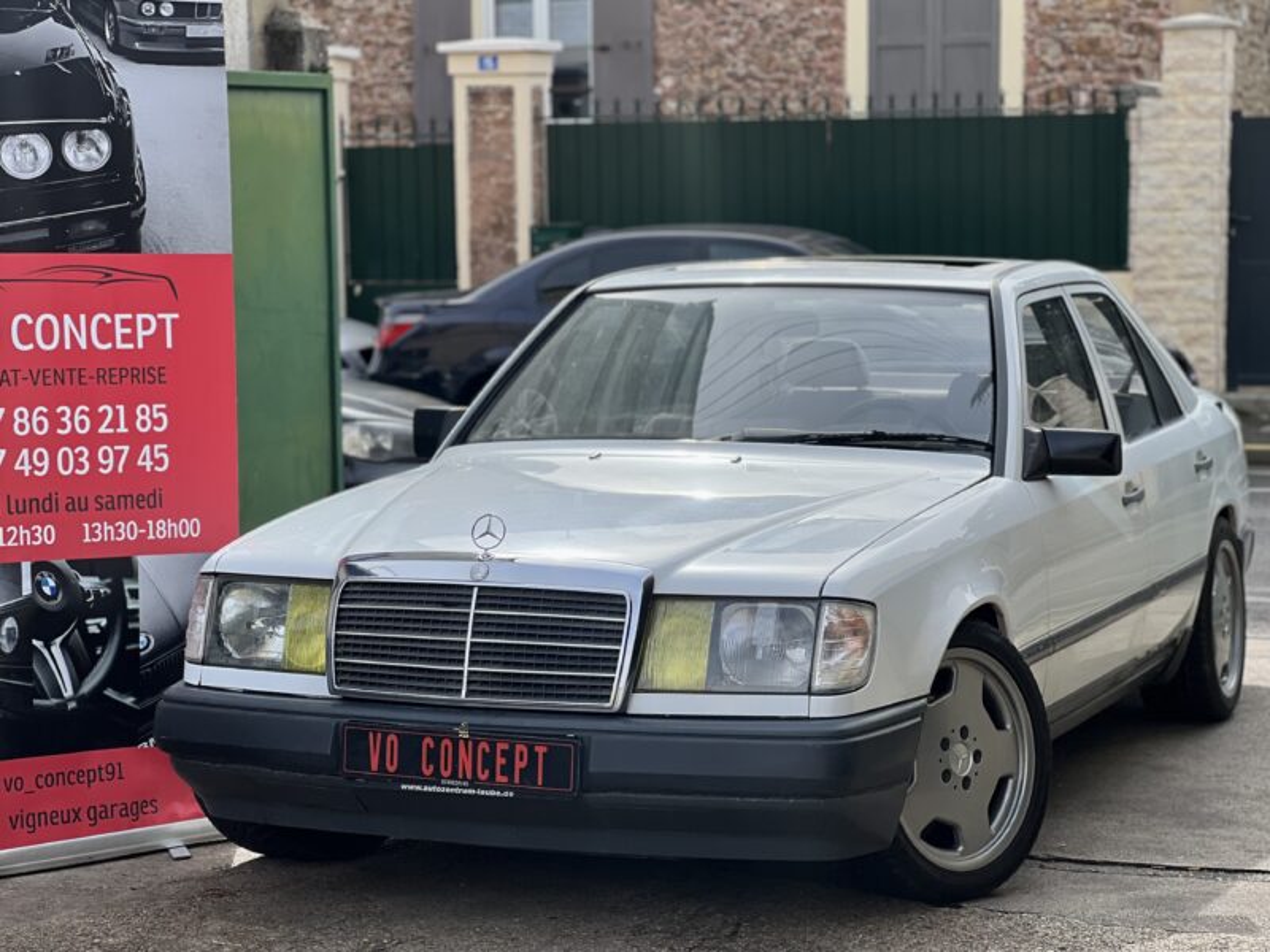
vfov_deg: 19.1
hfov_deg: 25.3
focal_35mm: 77
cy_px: 476
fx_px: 2825
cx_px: 635
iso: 32
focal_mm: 9
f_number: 2.8
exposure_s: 1/391
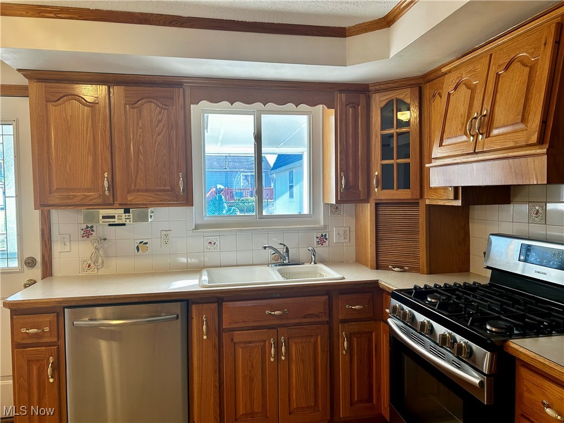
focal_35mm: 26
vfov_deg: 53.1
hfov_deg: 67.3
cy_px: 212
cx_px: 282
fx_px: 424
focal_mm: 5.7
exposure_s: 1/120
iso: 80
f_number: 1.5
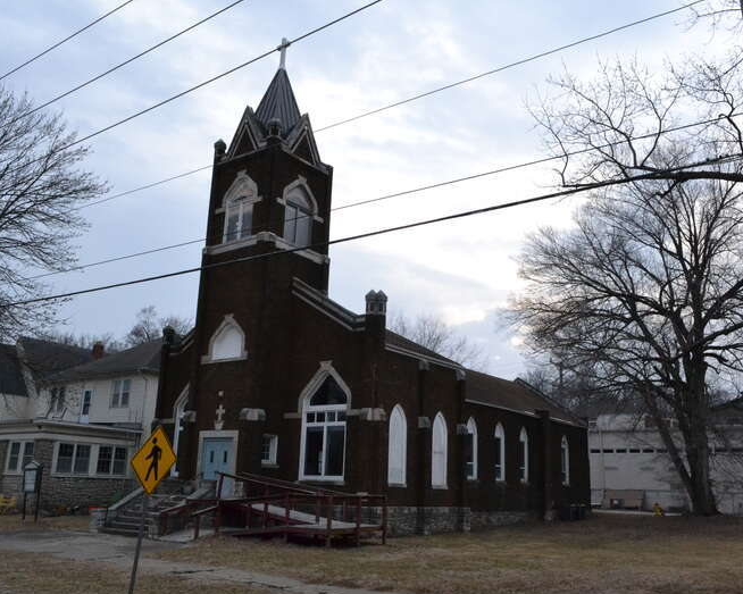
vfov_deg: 47.1
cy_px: 302
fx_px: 682
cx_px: 379
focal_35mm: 31
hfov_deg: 57.2
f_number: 14
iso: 3200
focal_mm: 18
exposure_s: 1/640
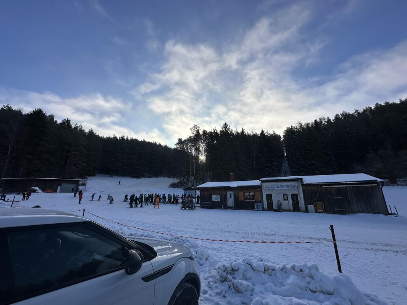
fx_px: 165
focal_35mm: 14
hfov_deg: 102.0
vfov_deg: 85.7
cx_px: 204
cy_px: 152
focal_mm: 2.22
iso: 50
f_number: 2.2
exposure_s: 1/4000
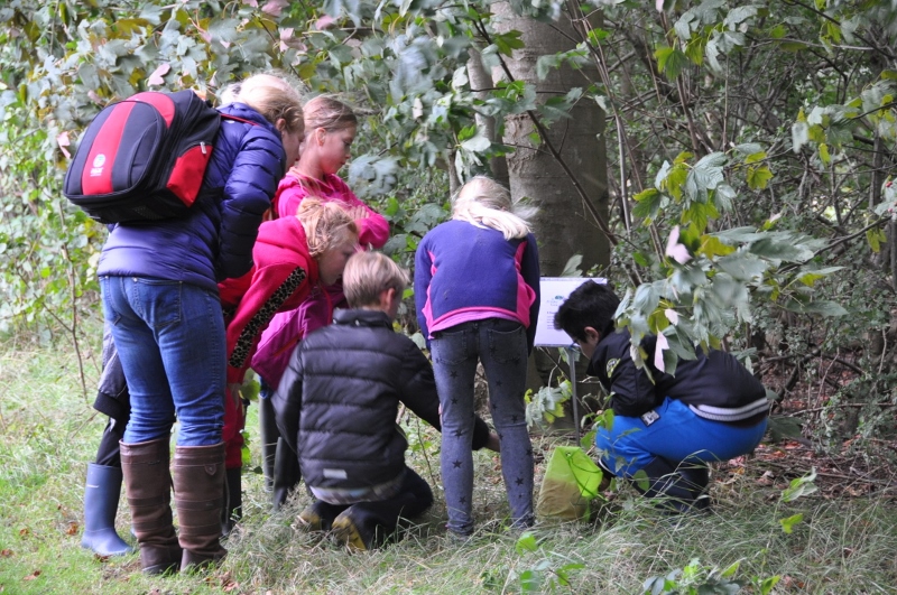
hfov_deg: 16.7
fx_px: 3060
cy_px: 298
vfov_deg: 11.1
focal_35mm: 123
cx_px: 448
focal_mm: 82
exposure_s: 1/40
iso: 800
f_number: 5
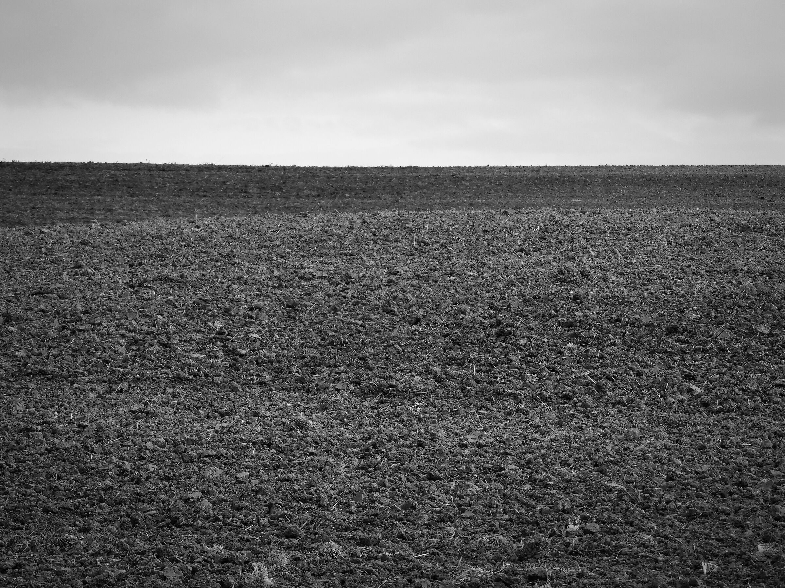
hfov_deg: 9.9
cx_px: 392
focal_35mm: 200
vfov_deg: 7.4
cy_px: 294
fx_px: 4535
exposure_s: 1/200
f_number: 5.3
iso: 100
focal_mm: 35.8
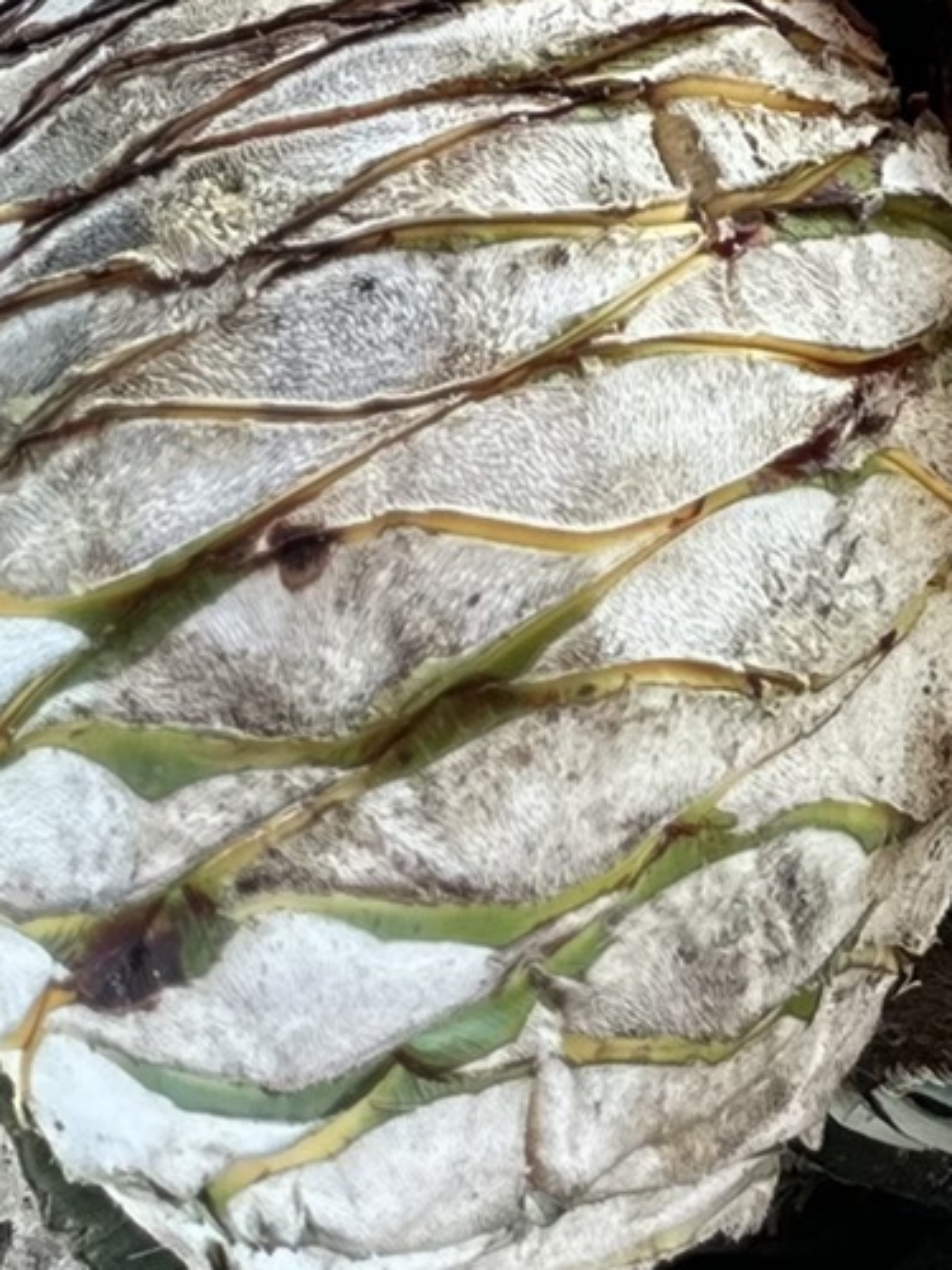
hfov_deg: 11.4
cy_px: -1496
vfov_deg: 13.7
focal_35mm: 115
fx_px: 4217
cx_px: 1995
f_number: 1.78
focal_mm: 6.86
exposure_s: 1/144
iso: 125
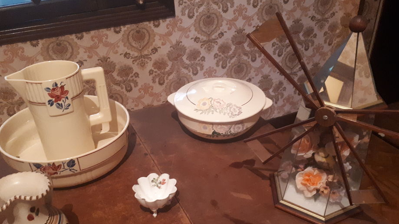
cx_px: 196
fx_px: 339
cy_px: 150
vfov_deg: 36.3
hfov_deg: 61.0
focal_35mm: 32
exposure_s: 1/17
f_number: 1.9
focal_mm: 3.6
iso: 640
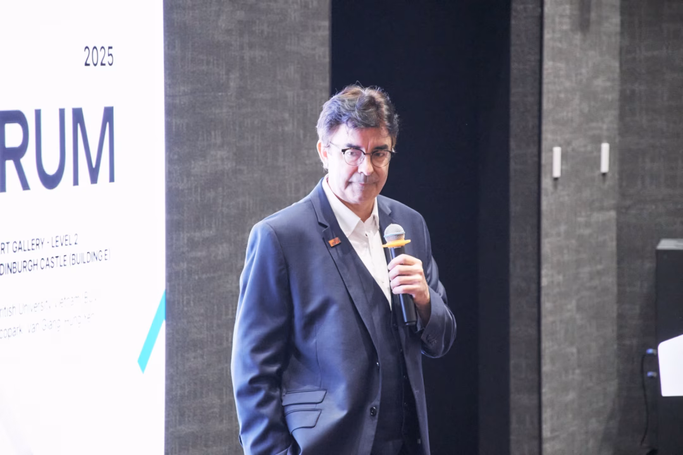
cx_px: 342
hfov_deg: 10.5
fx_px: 3699
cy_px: 228
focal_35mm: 195
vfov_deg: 7.0
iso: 6400
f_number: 5.6
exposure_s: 1/80
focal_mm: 130
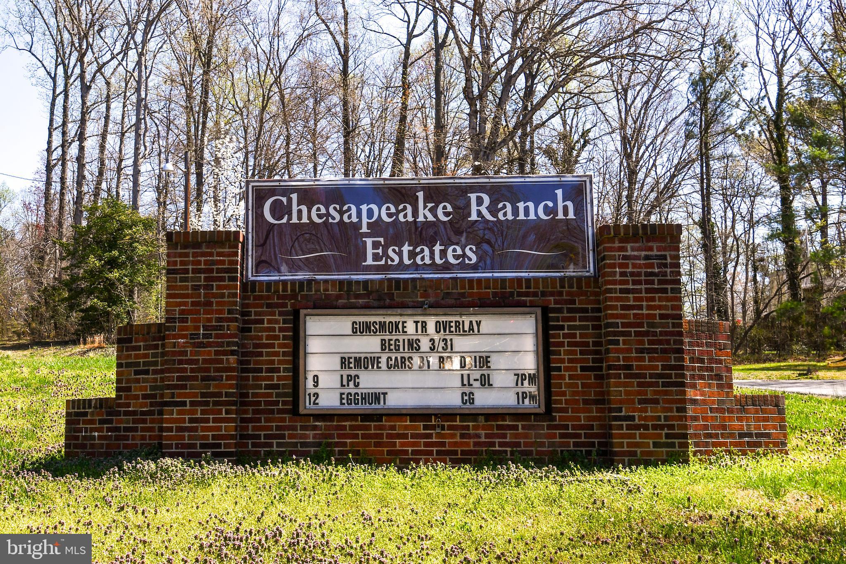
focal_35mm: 36
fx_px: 846
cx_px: 423
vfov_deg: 36.9
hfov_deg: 53.1
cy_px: 282
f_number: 9
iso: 100
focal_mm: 24
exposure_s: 1/320
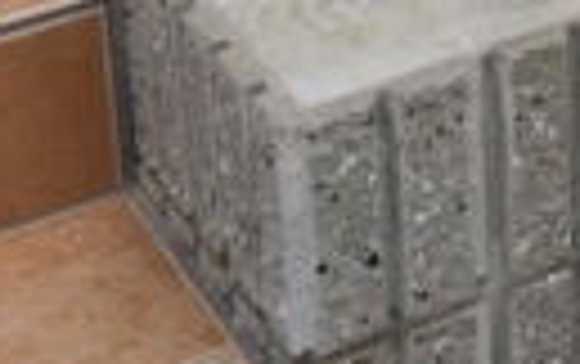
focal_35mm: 152
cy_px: -467
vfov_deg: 8.1
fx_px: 2406
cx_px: 1160
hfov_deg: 12.2
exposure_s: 1/1866
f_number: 2.2
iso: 32
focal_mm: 4.15
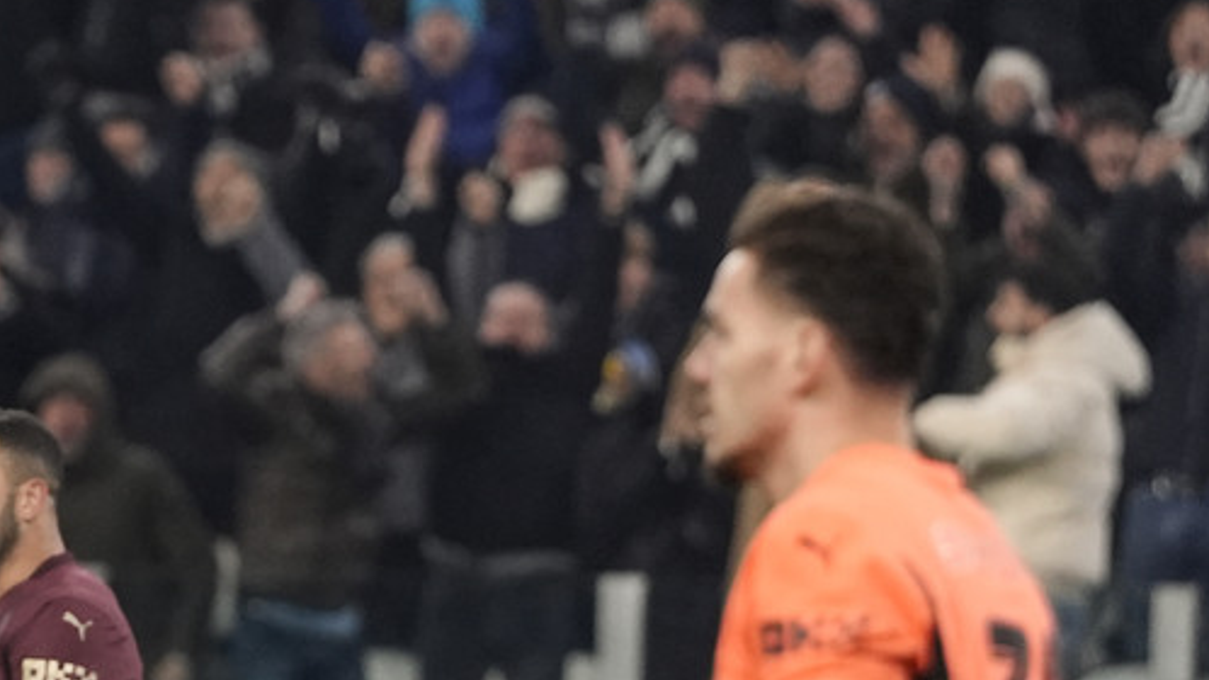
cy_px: 1096
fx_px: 18592
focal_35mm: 580
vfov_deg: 2.1
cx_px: -248
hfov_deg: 3.7
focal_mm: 197
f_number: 3.2
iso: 2000
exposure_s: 1/1600
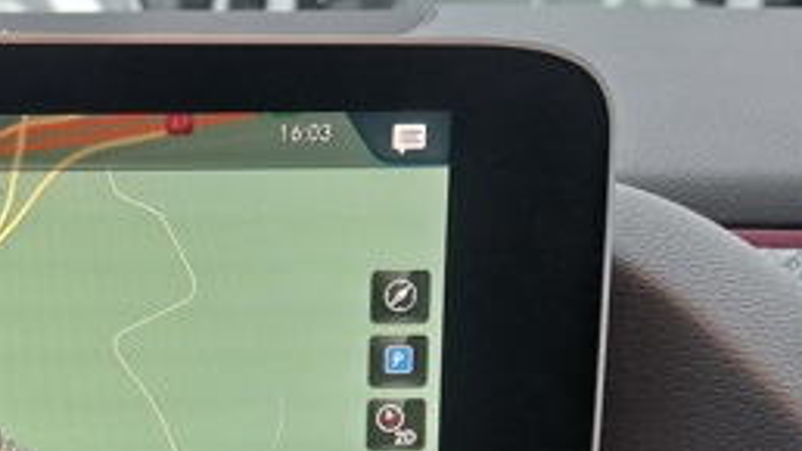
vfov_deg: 14.1
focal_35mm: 81
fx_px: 1722
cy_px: 635
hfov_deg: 24.6
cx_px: -56
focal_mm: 5.23
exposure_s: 1/60
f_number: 1.8
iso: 160
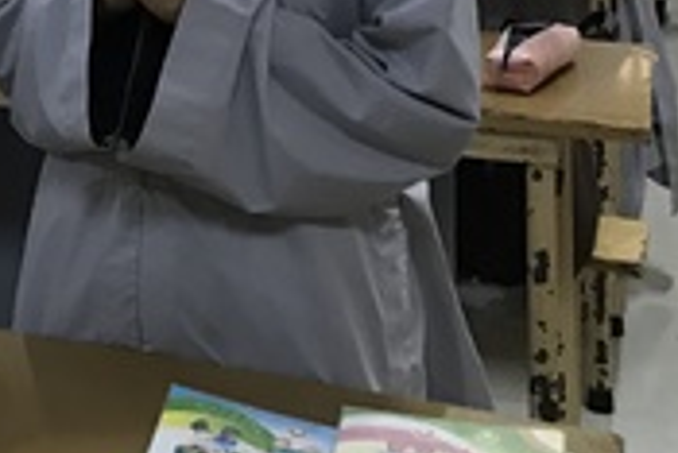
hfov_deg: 17.8
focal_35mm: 108
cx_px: -190
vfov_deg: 11.6
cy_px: -418
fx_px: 2036
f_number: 1.8
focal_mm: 3.99
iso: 80
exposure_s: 1/17
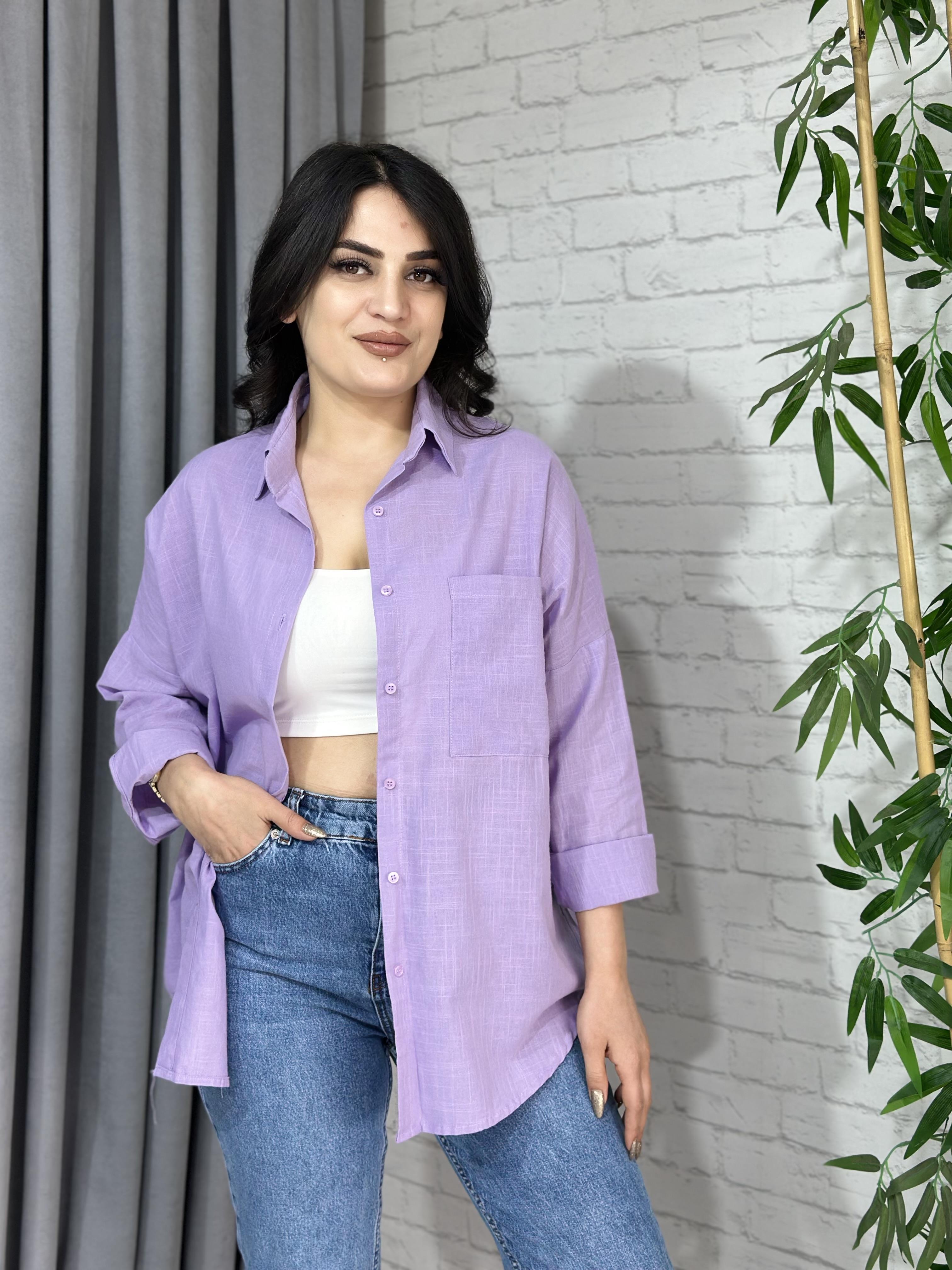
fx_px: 1760
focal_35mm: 48
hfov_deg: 30.3
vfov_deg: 39.7
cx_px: 476
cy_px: 635
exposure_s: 1/100
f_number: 1.78
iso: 80
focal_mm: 6.86
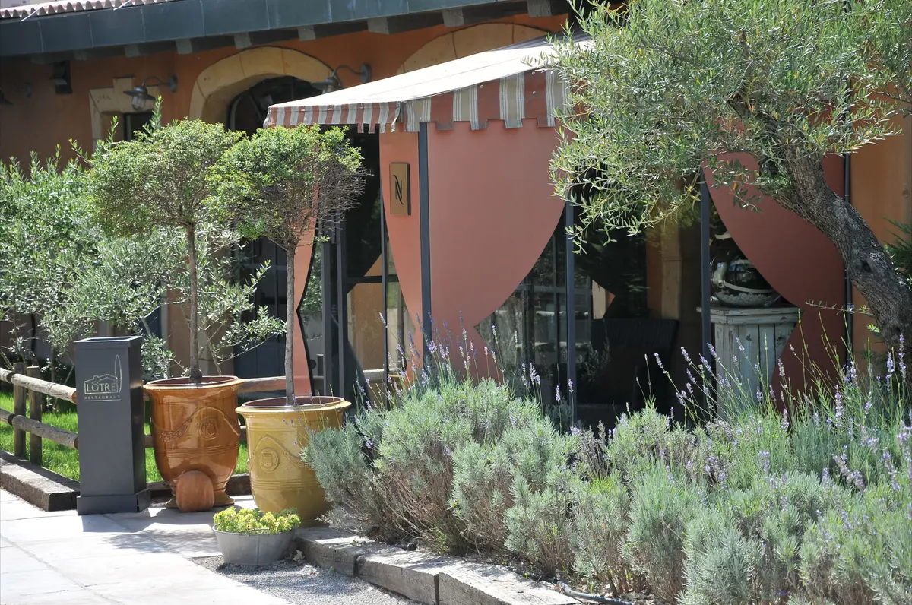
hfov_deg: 16.1
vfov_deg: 10.7
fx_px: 3225
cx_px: 456
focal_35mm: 128
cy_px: 302
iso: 200
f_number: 6.3
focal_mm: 85
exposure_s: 1/400
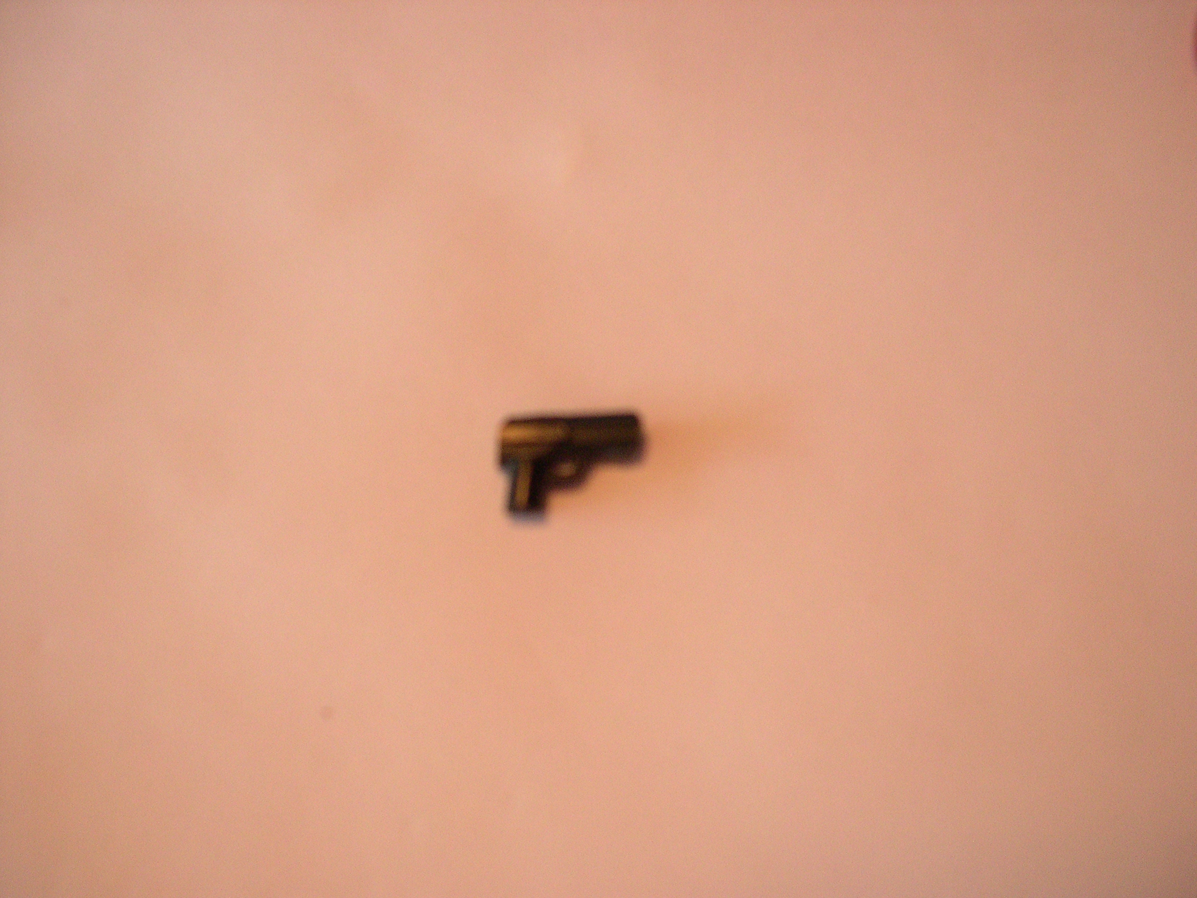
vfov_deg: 37.7
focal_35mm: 38
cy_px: 449
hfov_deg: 49.0
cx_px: 598
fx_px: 1314
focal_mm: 8
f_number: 2.8
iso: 400
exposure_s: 1/76
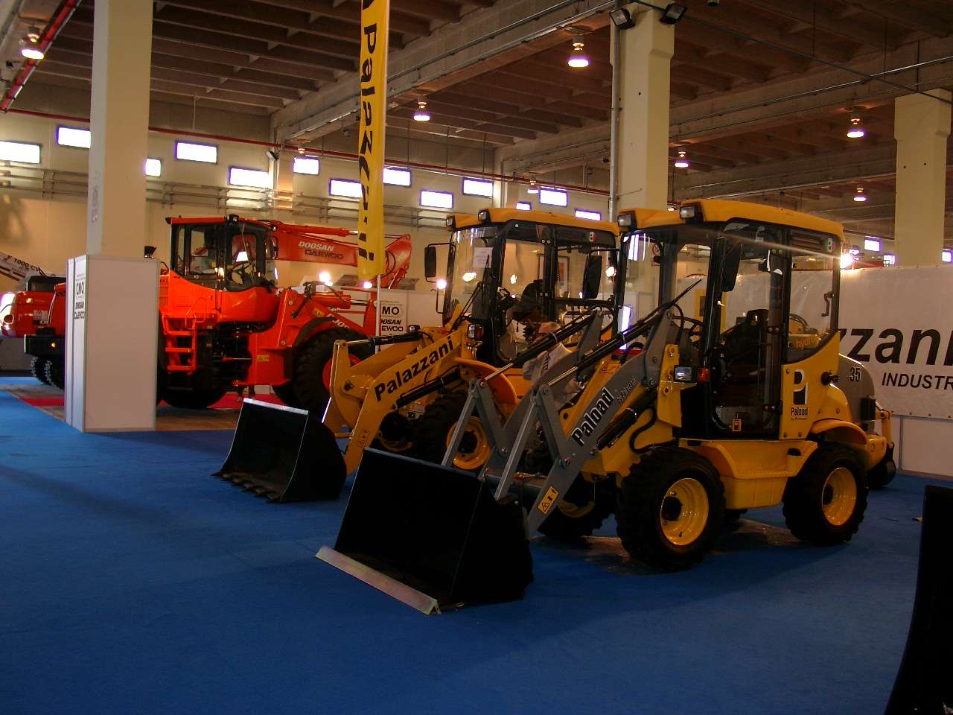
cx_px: 476
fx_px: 936
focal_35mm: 34
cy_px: 358
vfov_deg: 41.8
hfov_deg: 54.0
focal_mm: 7.13
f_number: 2
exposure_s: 1/60
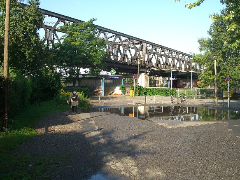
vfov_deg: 37.7
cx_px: 120
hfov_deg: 49.0
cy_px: 90
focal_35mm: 38
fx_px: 263
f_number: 4
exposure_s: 1/250
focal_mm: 7.9
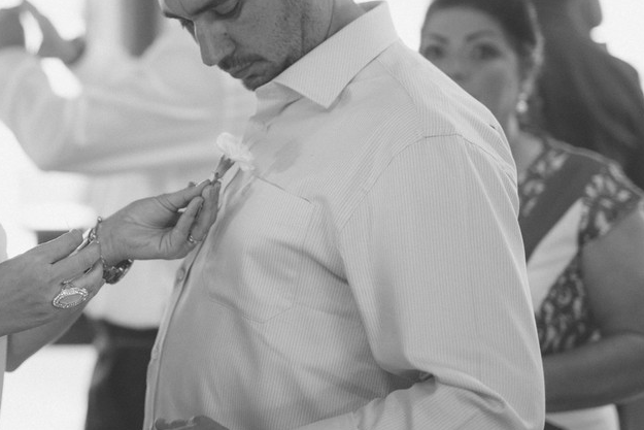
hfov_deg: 21.0
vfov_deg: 14.2
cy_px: 121
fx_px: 1718
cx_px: 143
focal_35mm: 96
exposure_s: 1/160
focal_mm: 50
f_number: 1.4
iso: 640
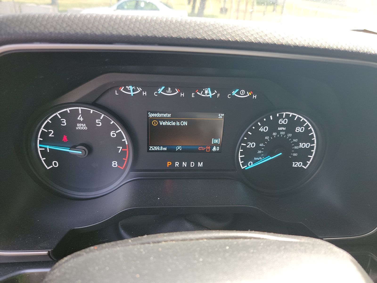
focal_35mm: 24
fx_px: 261
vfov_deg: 56.8
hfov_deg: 71.6
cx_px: 188
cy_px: 142
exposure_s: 1/59
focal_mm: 6.7
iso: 68
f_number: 1.8
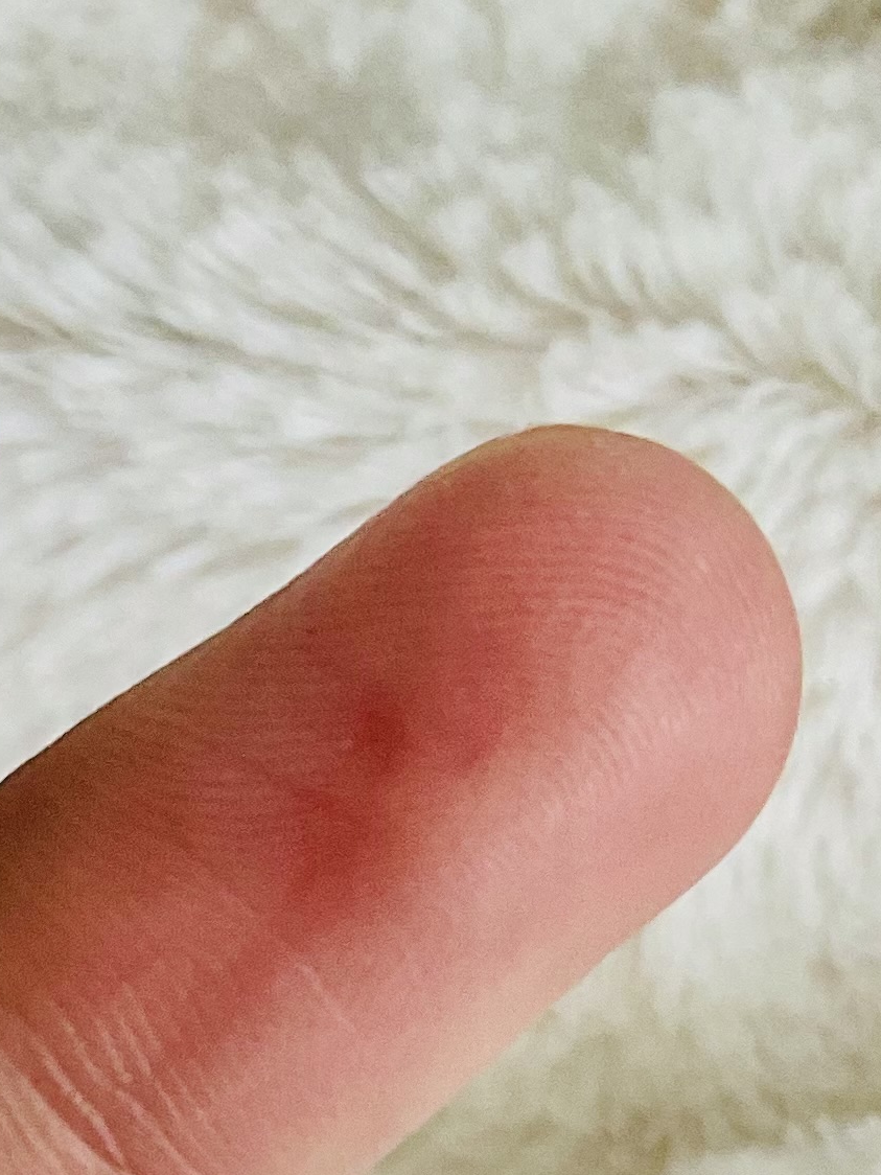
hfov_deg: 13.1
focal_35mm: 104
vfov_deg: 17.8
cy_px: 1487
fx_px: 3529
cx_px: -607
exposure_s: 1/50
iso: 50
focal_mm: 3
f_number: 1.8
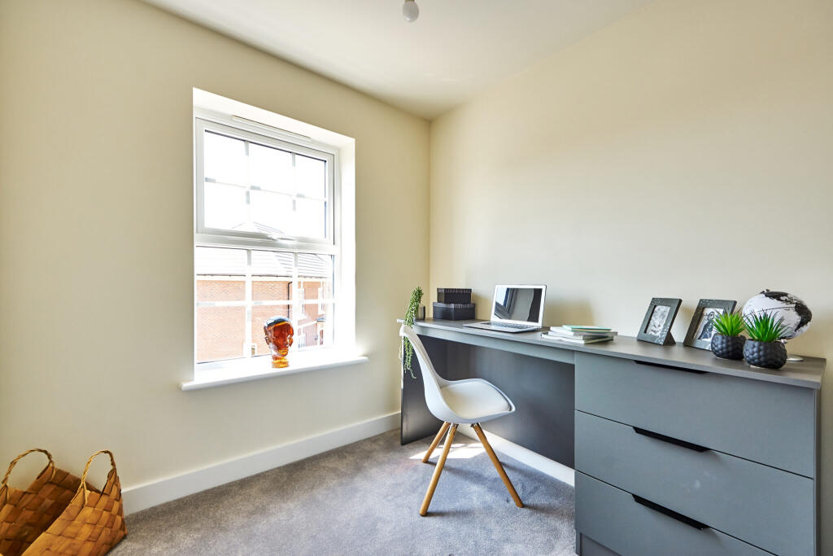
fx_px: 312
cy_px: 278
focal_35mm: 14
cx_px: 416
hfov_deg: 106.3
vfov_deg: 83.3
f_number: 8
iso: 250
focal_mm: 9
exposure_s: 1/20
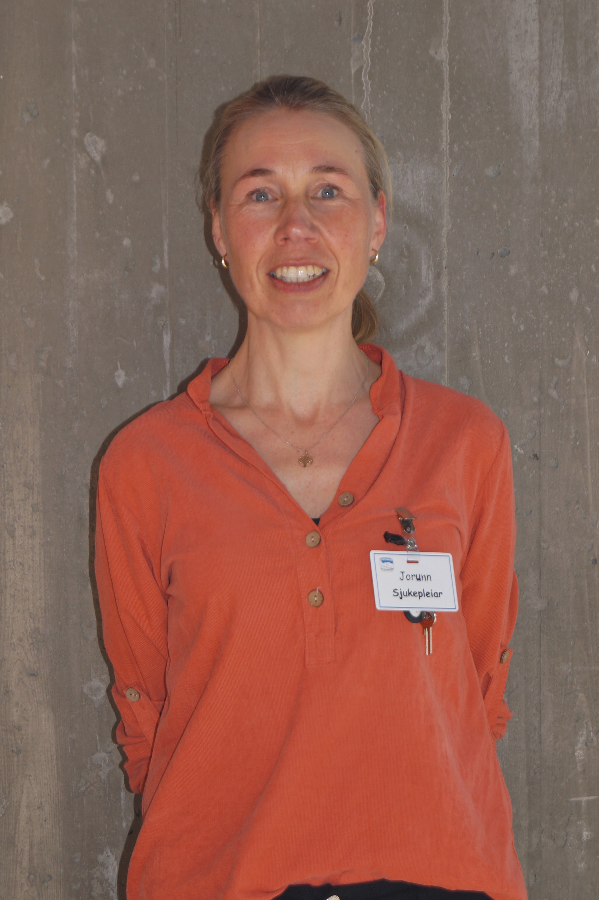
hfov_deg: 16.5
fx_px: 2060
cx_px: 300
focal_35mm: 82
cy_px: 450
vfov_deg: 24.6
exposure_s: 1/160
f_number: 5.6
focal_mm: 55
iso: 125
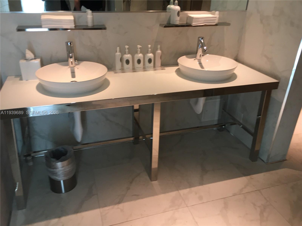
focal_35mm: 29
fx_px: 253
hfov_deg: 61.7
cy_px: 113
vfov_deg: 48.2
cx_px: 151
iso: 64
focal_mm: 4.15
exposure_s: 1/30
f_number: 2.2
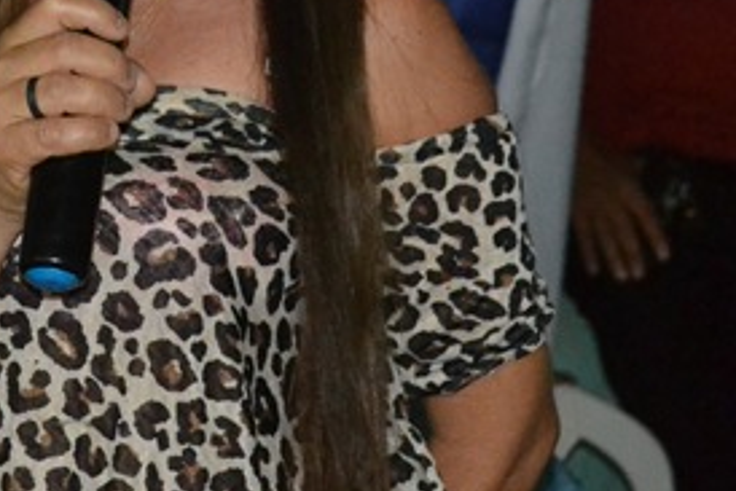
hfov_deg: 11.7
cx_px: 177
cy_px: 74
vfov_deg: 7.8
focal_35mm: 175
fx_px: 3580
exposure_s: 1/60
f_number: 5.3
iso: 3200
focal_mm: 40
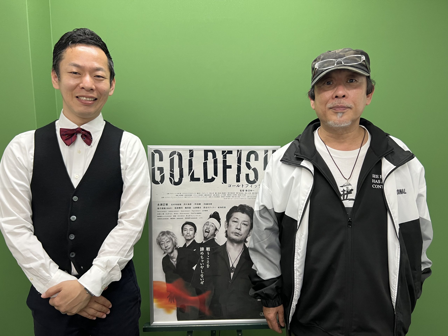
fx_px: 336
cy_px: 168
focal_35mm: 26
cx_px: 224
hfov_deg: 67.3
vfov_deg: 53.1
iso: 160
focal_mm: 5.7
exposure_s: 1/60
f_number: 1.5
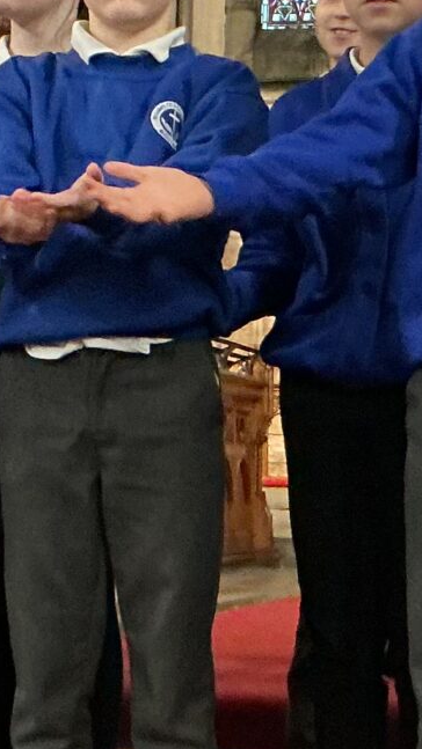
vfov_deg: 17.1
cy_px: 259
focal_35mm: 125
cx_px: 23
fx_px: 2486
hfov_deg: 9.6
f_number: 1.8
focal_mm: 3
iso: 250
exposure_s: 1/30
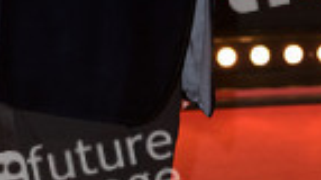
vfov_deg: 5.8
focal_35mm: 205
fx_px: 1743
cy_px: -153
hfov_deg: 10.5
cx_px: 130
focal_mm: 70
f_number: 5.6
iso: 1250
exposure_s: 1/250
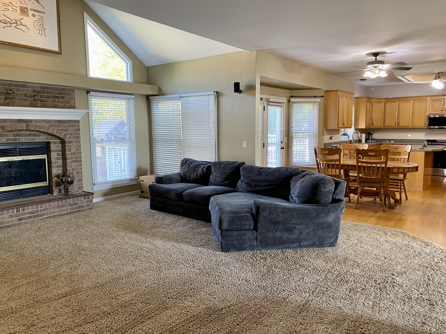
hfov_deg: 67.3
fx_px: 335
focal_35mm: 26
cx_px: 223
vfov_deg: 53.1
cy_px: 167
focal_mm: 4.25
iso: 160
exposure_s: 1/60
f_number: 1.8
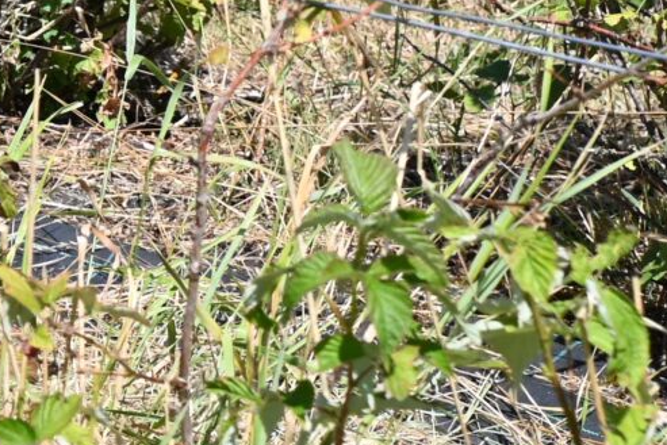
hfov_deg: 8.5
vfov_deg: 6.1
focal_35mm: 218
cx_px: -1038
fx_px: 4040
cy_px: -516
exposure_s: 1/320
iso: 100
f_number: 6.3
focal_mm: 42
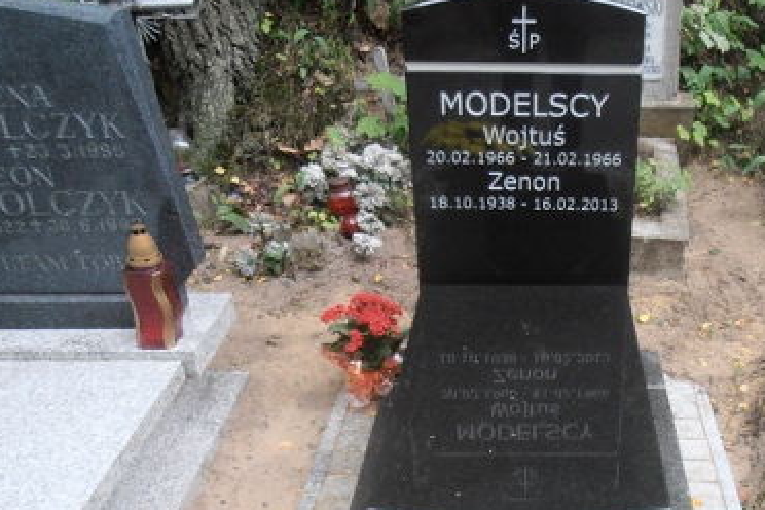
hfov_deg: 44.4
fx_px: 914
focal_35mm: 43
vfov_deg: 30.3
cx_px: 545
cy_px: 417
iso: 125
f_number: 3
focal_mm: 4.2
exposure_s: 1/20
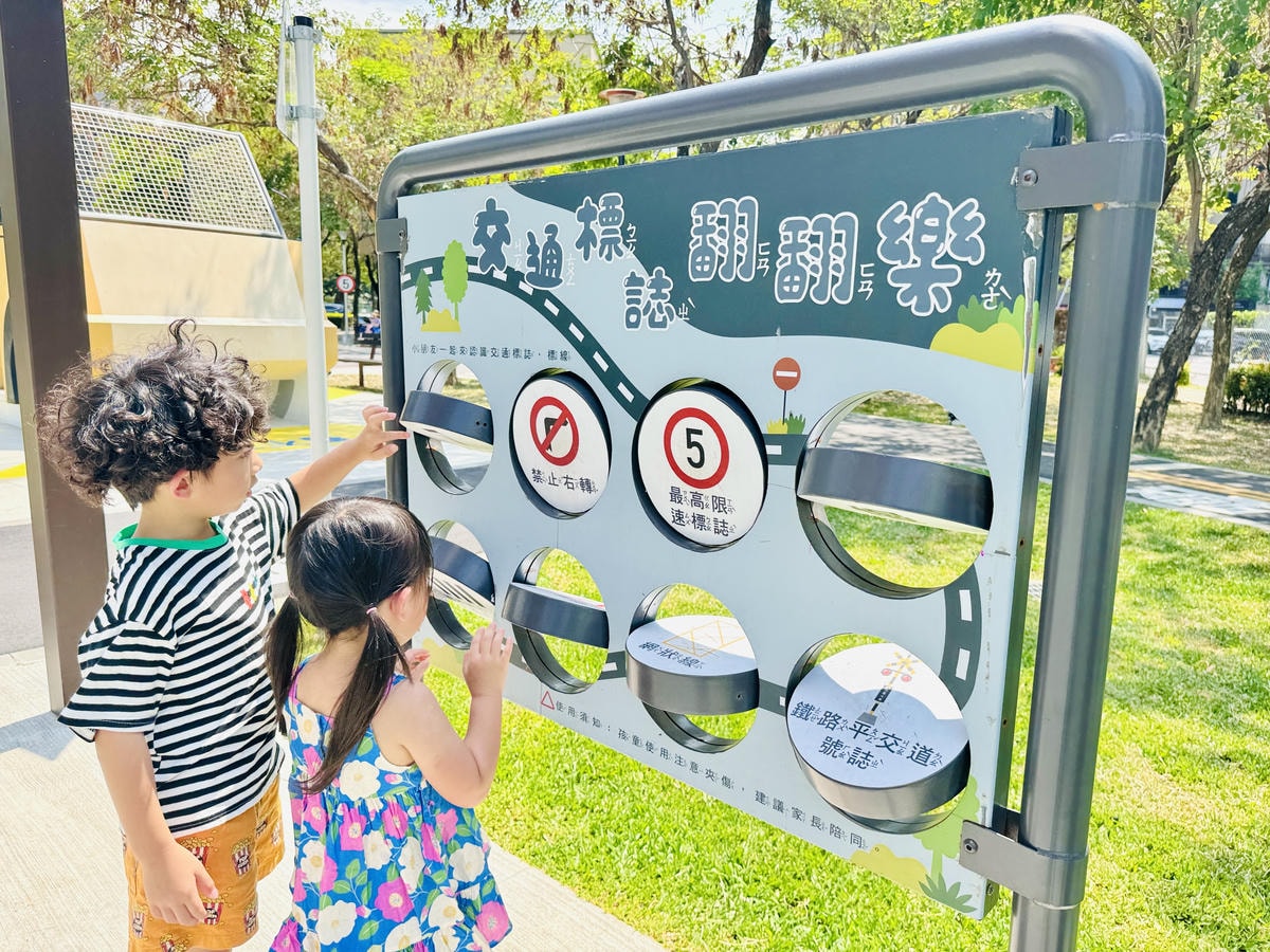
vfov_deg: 56.8
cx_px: 635
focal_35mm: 24
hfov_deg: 71.6
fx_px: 881
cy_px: 476
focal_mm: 6.86
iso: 80
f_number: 1.78
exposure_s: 1/1172
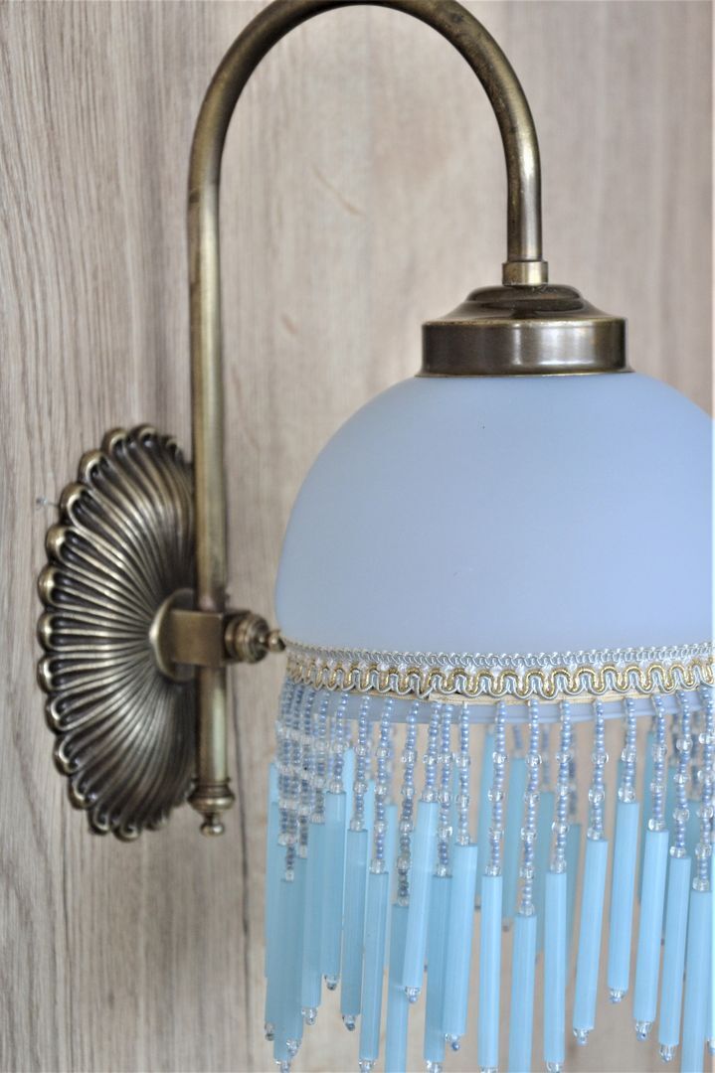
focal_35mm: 99
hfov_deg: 13.8
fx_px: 2952
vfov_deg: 20.6
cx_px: 358
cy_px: 536
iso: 800
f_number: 5.3
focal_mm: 66
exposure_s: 1/125
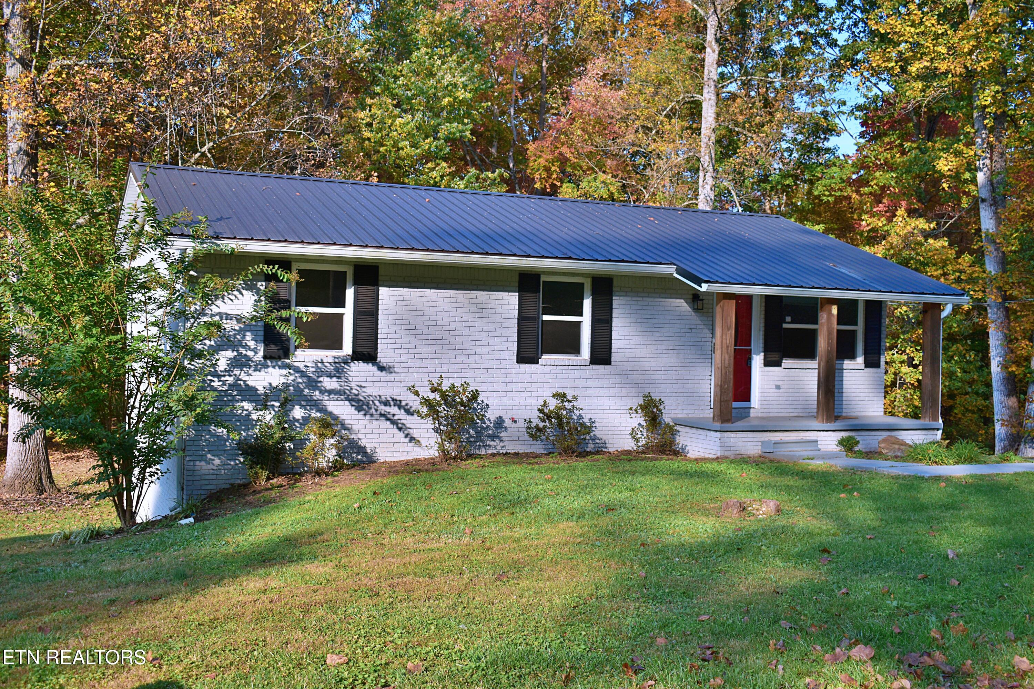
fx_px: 1120
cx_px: 517
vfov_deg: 34.2
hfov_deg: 49.6
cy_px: 344
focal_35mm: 39
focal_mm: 26
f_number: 4
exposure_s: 1/800
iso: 100
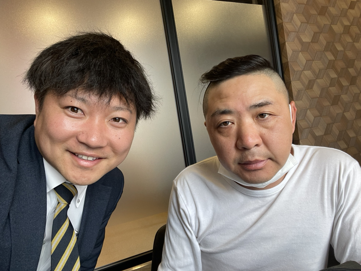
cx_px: 180
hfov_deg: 73.9
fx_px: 240
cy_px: 136
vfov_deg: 58.9
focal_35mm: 23
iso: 100
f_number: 2.2
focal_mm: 2.71
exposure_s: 1/92
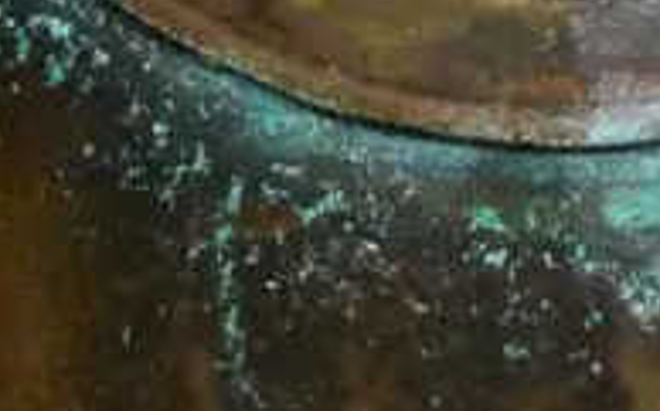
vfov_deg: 5.1
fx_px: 4422
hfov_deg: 8.5
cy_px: -761
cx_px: 612
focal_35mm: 246
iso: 3200
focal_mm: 22
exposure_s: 1/60
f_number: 4.2
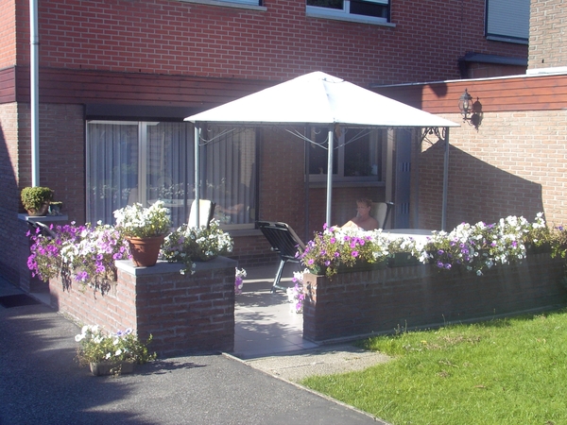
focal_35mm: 50
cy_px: 212
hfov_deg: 38.2
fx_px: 819
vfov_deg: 29.1
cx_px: 284
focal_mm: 7.6
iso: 70
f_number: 4
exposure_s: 1/180
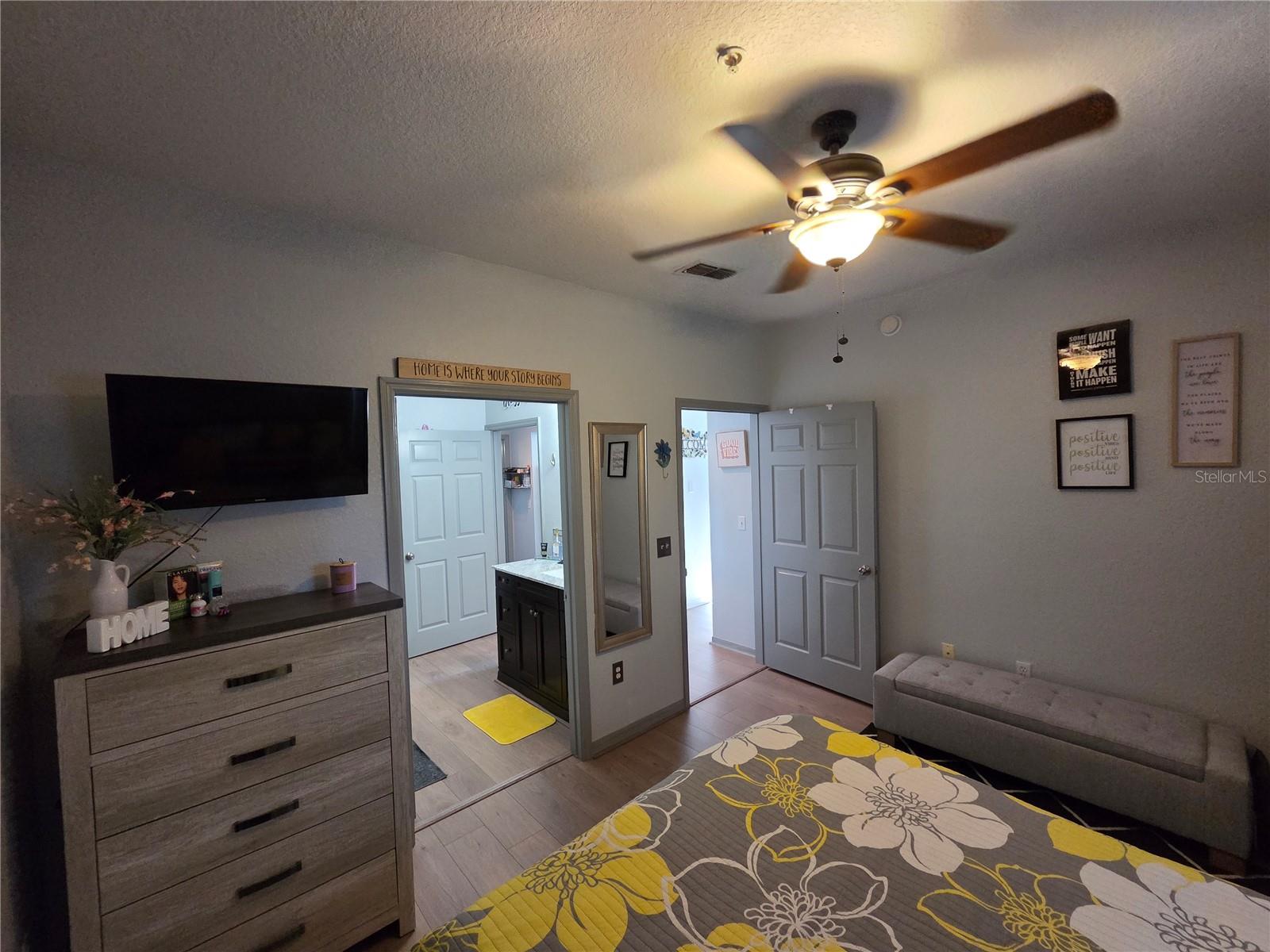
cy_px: 476
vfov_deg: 89.9
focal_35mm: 13
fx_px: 477
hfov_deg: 106.2
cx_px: 635
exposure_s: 1/60
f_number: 2.2
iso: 800
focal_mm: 2.2
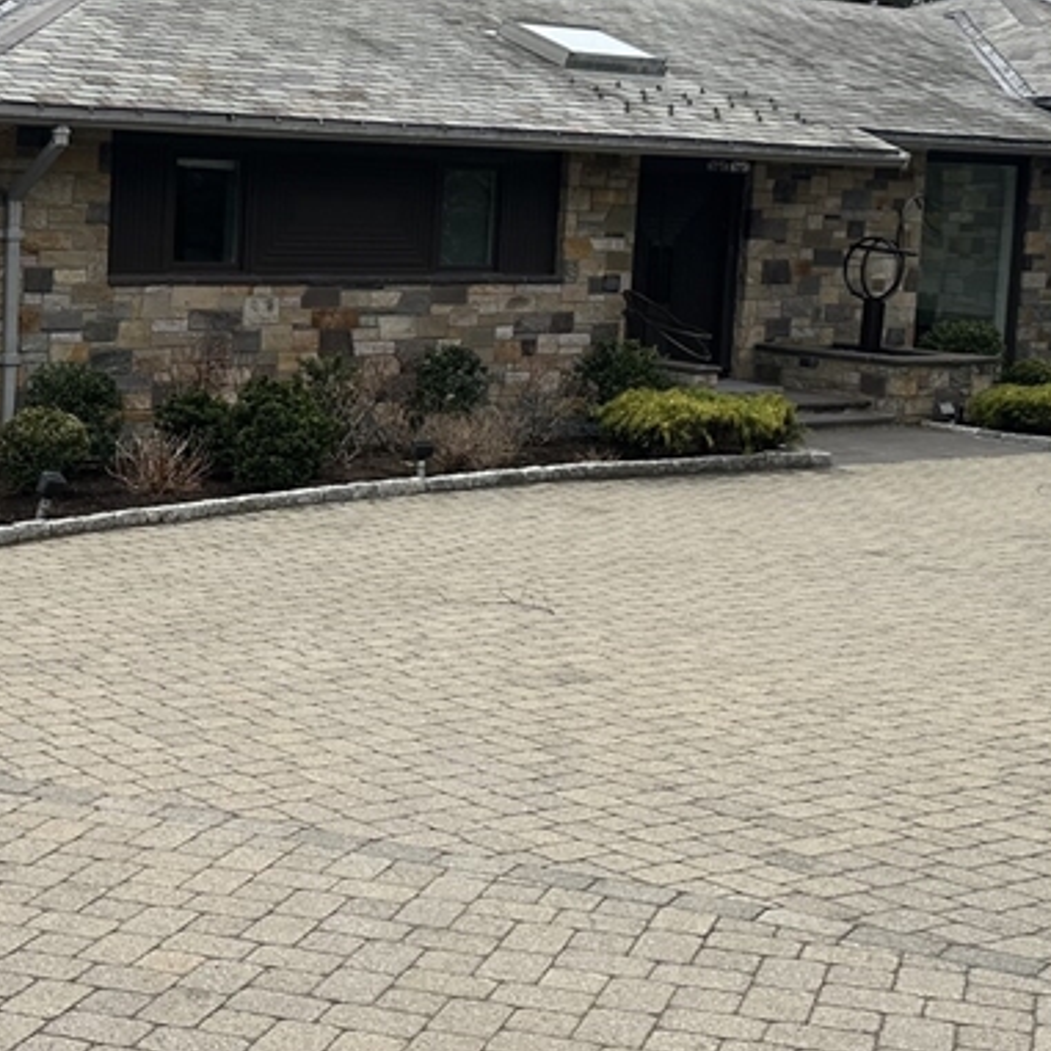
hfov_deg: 29.3
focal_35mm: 57
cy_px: 345
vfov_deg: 29.8
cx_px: 188
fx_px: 1958
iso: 80
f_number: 1.78
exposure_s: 1/718
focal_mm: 6.86
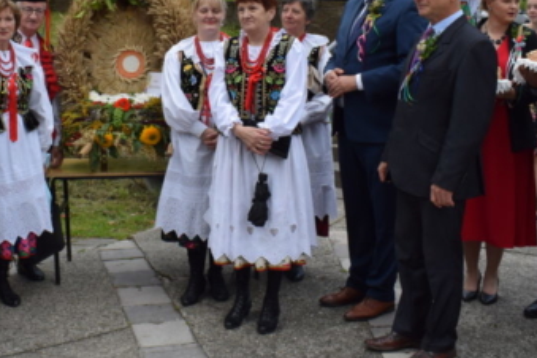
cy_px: 90
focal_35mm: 51
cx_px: 182
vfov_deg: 26.2
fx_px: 761
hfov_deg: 38.5
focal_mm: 18
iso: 280
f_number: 8
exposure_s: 1/250
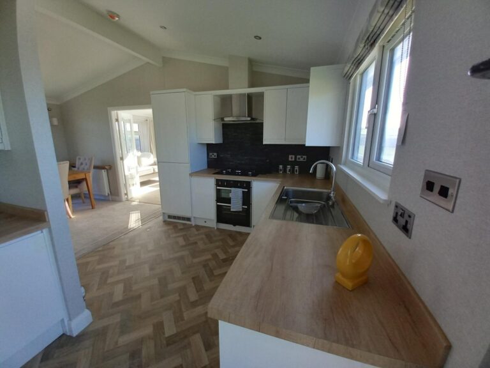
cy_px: 184
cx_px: 245
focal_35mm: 13
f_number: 2.2
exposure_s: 1/100
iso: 100
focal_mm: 1.13
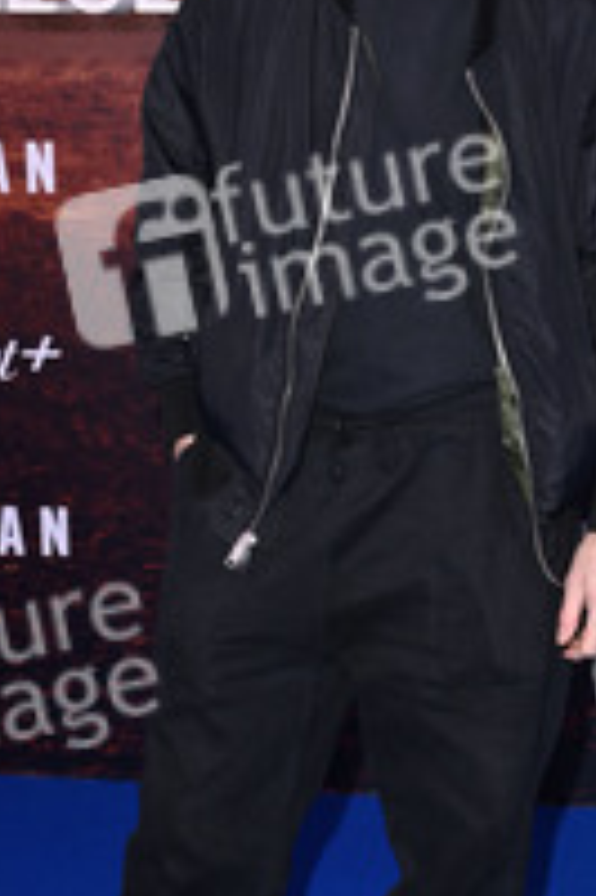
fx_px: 2388
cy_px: 466
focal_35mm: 96
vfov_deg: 21.3
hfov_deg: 14.2
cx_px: 417
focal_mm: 48
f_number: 5.6
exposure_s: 1/200
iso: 320
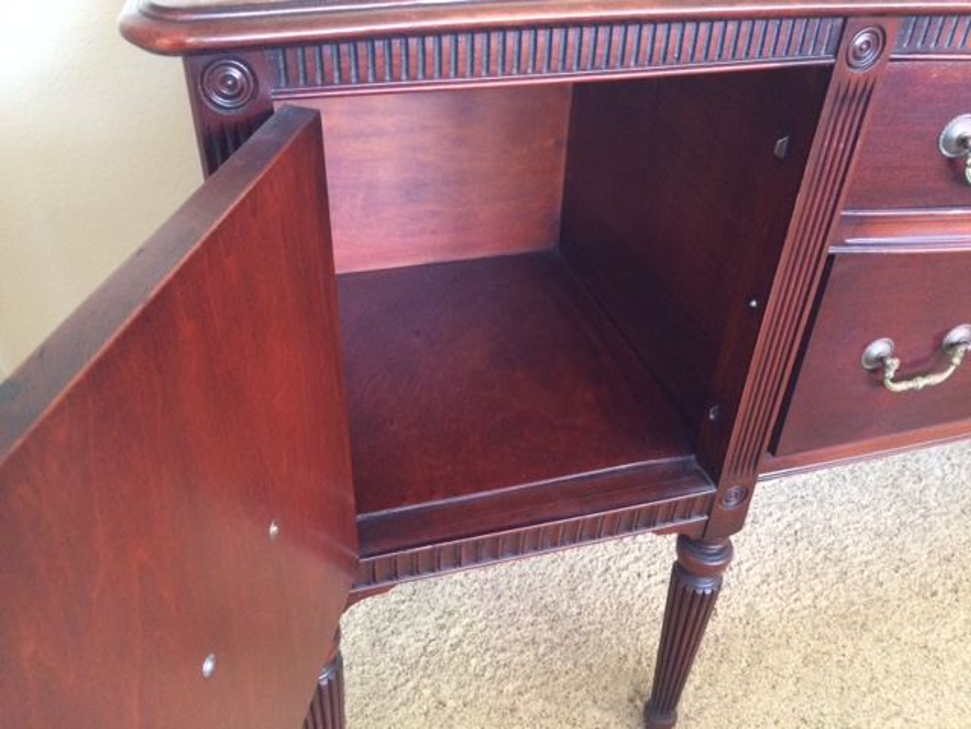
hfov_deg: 61.7
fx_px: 813
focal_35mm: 29
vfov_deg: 48.2
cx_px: 486
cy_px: 364
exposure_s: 1/30
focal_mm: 4.15
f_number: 2.2
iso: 320
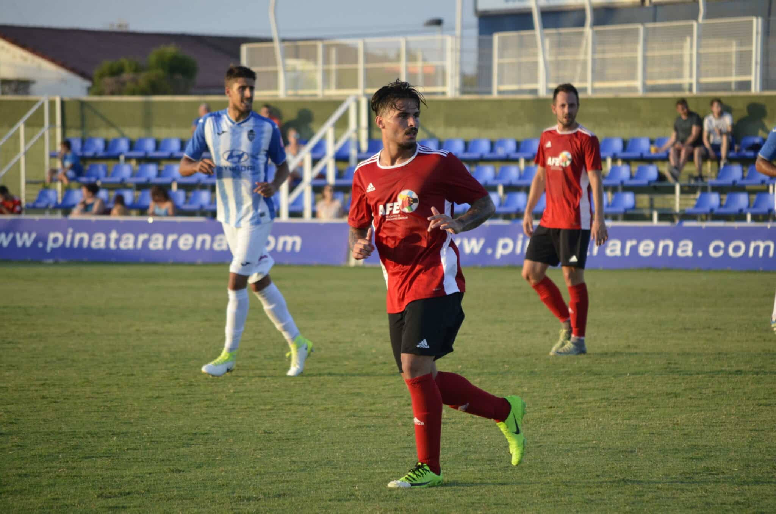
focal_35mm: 240
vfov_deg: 5.7
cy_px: 257
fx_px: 5163
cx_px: 388
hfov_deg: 8.6
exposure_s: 1/1000
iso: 800
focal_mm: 160
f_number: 5.3
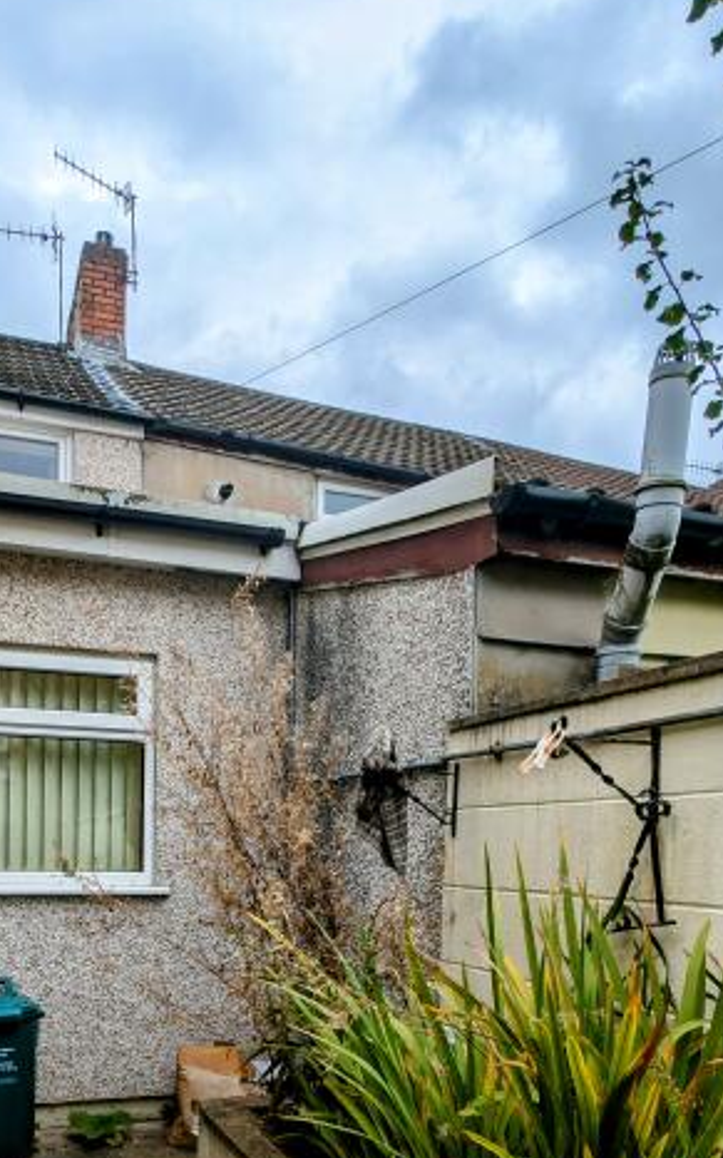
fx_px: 883
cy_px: 881
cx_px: 226
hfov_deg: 43.7
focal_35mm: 28
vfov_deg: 62.3
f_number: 1.95
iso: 39
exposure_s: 1/675
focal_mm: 2.23
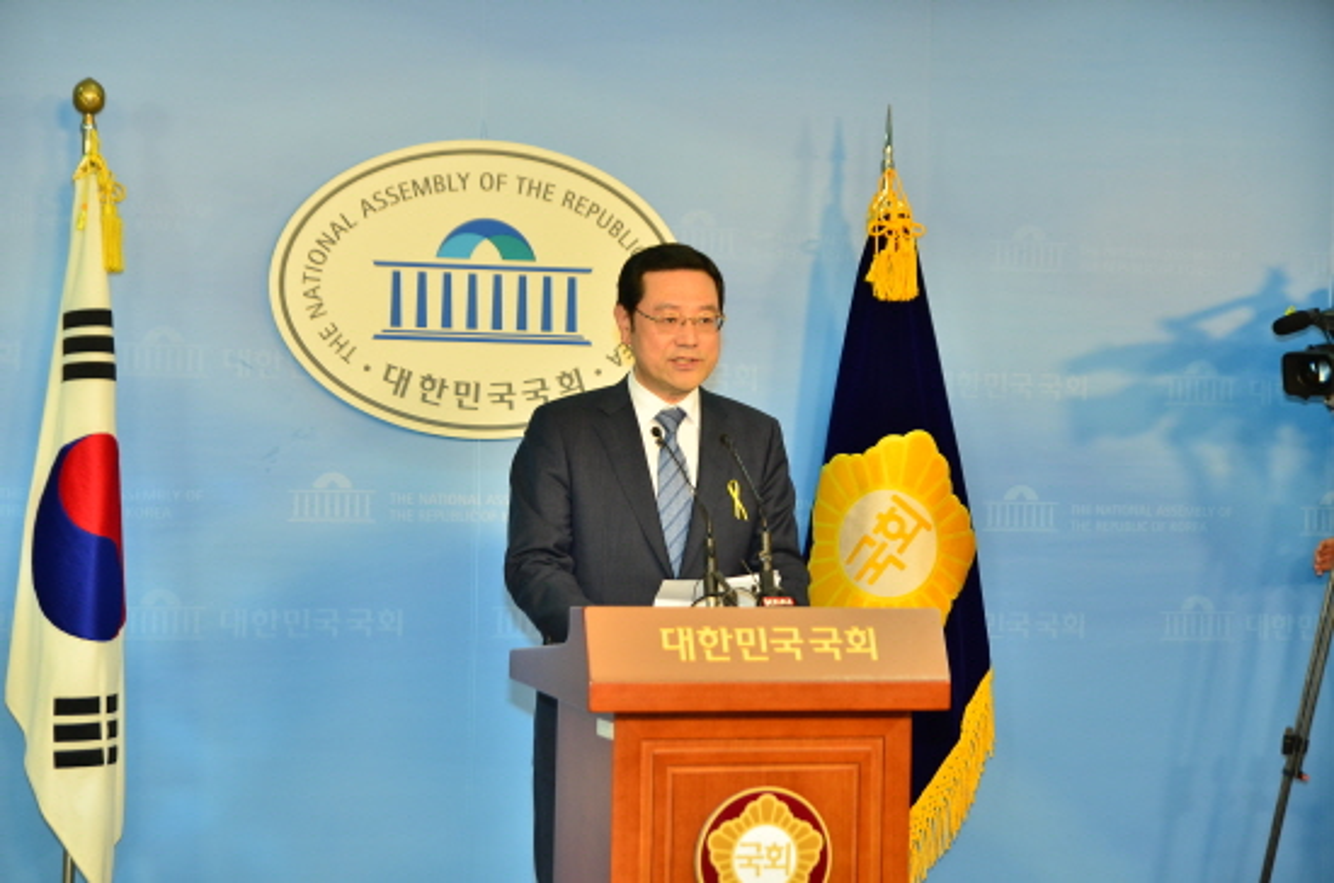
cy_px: 442
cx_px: 667
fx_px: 2773
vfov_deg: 18.1
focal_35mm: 75
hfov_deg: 27.1
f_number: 3.5
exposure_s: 1/100
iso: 400
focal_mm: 50
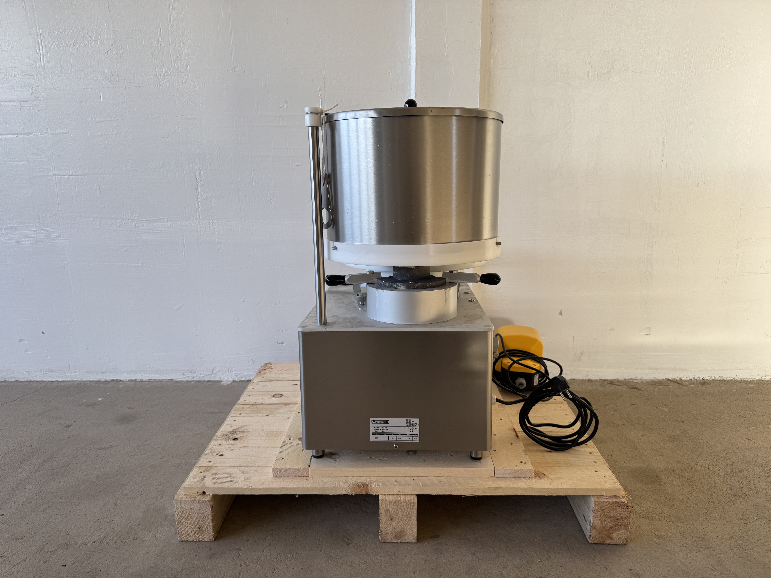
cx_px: 386
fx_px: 535
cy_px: 289
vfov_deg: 56.8
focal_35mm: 24
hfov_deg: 71.6
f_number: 1.78
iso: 64
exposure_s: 1/100
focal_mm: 6.76
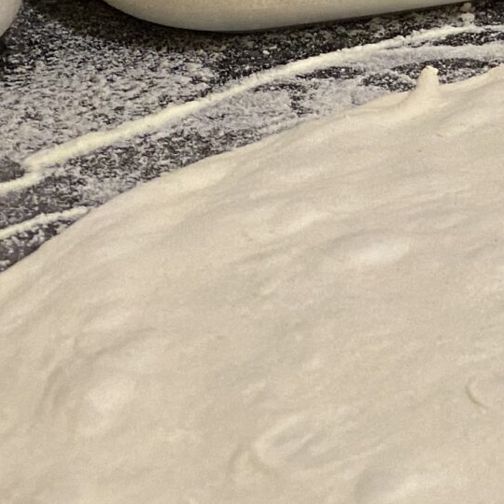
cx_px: 1074
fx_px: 1795
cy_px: 218
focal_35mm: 109
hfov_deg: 13.3
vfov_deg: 16.0
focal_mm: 4.25
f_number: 1.8
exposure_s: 1/50
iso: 160
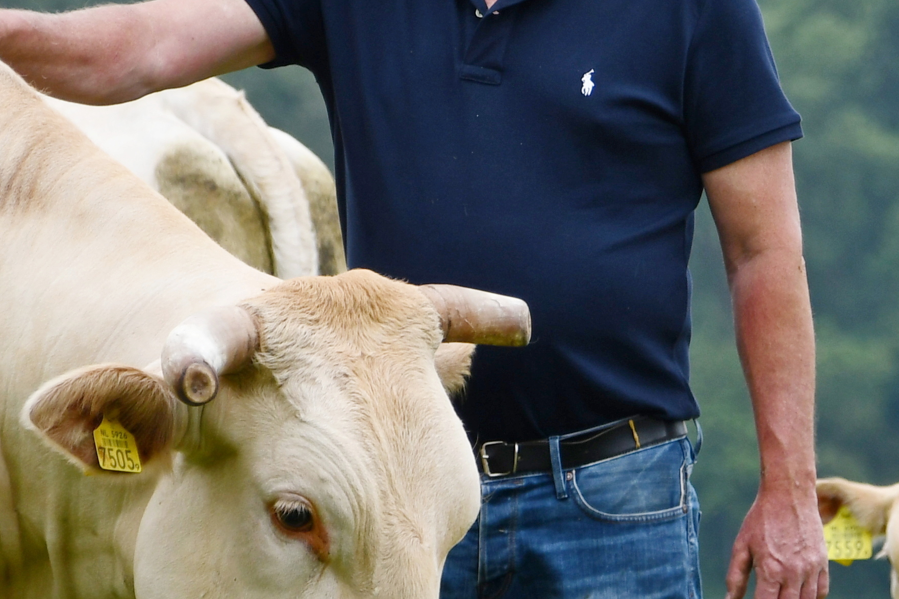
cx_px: 756
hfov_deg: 2.8
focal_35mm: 733
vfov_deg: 1.9
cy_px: 512
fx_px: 18305
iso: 200
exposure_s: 1/500
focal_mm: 155
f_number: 6
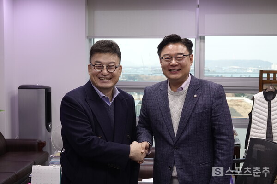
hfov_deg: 36.9
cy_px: 92
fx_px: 415
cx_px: 138
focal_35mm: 54
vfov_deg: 25.1
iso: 320
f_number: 3.2
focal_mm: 19.68
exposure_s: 1/60
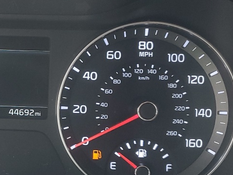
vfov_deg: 17.4
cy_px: 96
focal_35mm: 85
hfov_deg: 22.1
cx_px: -6
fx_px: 572
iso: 83
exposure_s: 1/120
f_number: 1.5
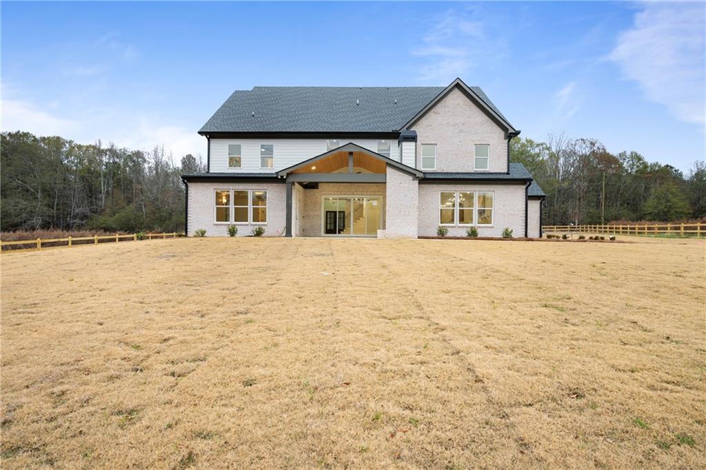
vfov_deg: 67.3
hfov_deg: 90.0
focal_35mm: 18
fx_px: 353
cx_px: 353
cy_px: 235
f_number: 8
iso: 400
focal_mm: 18
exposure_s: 1/15
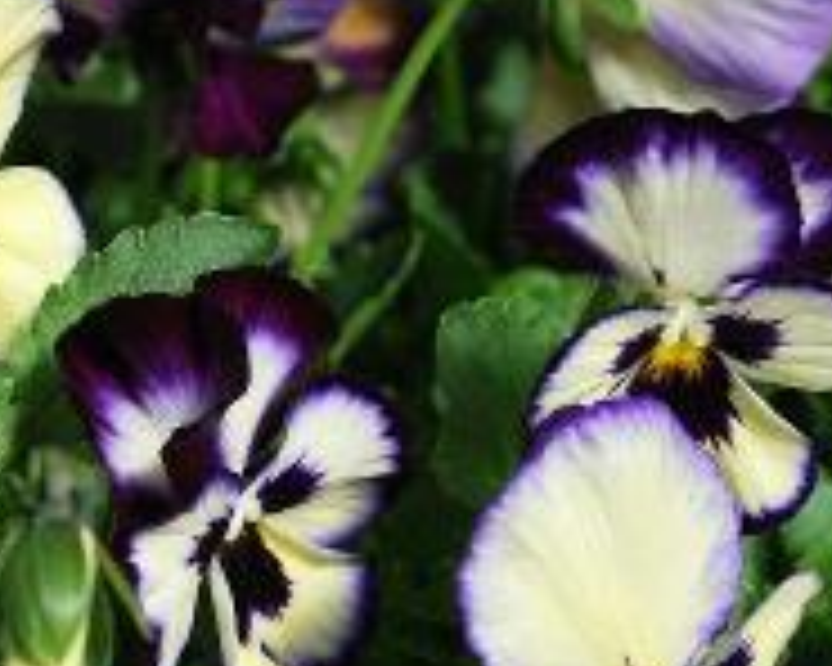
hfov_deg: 15.0
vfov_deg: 12.1
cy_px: 396
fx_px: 3152
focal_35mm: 128
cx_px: 292
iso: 100
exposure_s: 1/160
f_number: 8
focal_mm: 42
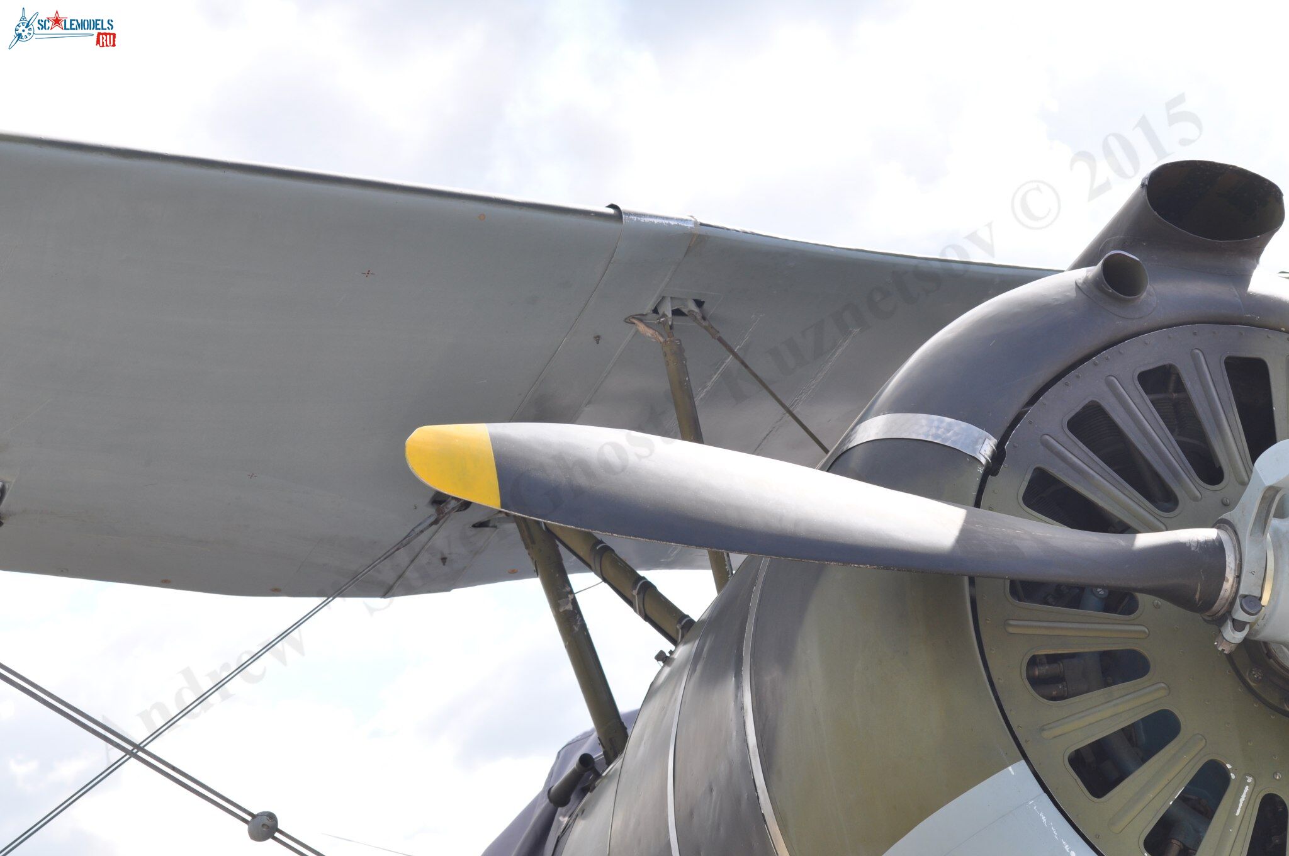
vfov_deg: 13.0
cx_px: 644
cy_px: 428
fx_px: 3755
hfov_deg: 19.5
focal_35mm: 105
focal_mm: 70
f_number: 8
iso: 200
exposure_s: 1/200
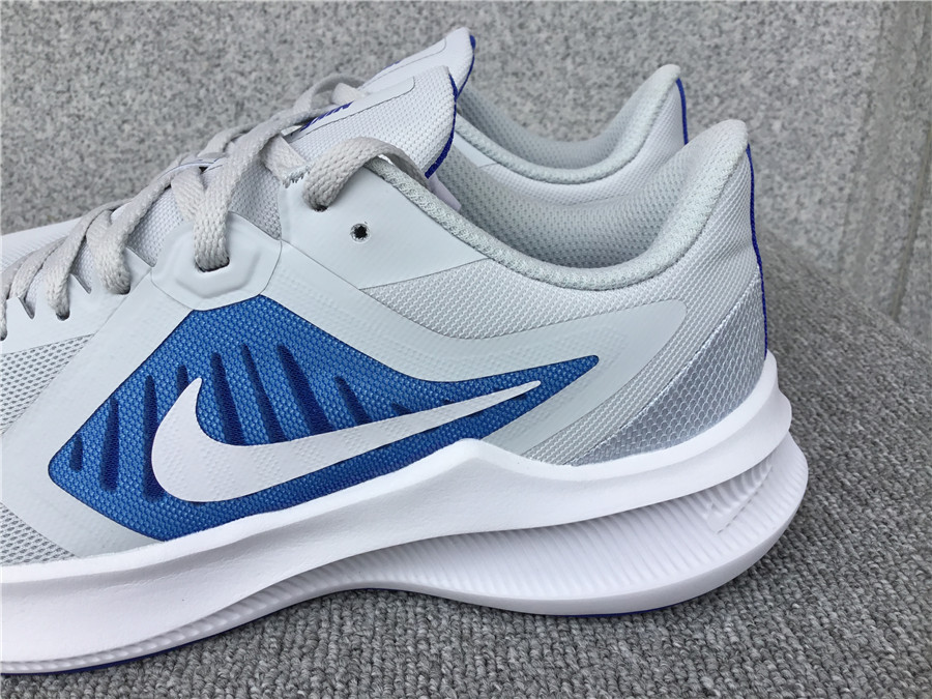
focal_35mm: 31
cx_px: 466
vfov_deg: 45.4
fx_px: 835
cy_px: 350
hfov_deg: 58.4
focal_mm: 3.3
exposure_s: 1/233
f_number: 2.4
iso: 25
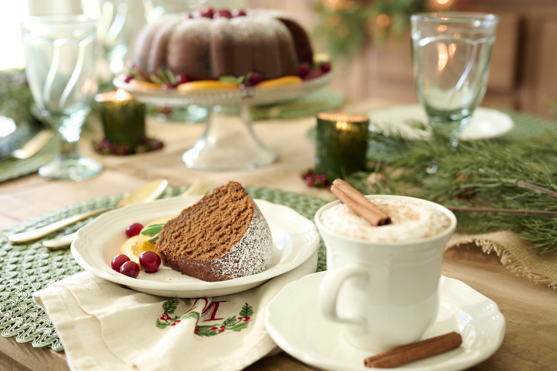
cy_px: 186
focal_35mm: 50
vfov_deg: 27.0
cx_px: 278
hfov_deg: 39.6
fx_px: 774
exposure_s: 1/10
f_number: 3.5
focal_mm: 50
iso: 100
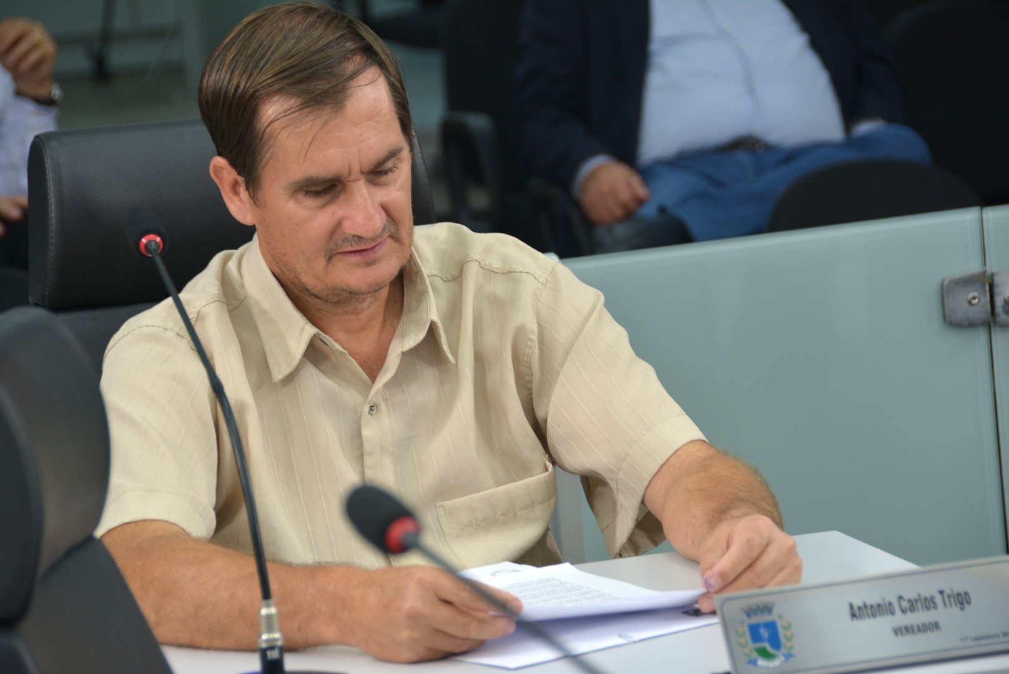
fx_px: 4712
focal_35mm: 168
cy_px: 337
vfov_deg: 8.2
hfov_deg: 12.2
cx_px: 504
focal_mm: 112
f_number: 5.3
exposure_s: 1/60
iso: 450
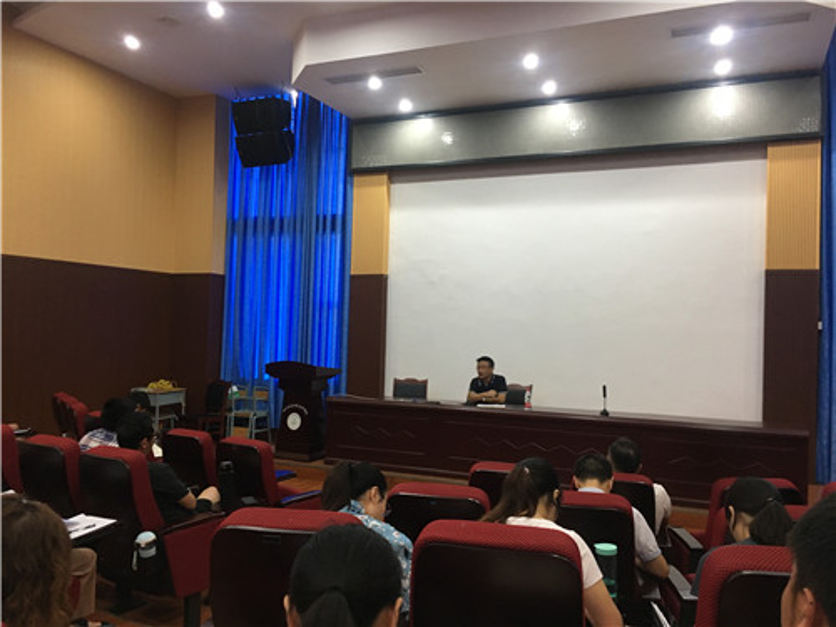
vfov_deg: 48.2
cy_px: 314
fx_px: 700
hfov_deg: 61.7
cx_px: 418
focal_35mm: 29
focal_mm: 4.15
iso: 160
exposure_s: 1/33
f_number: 2.2
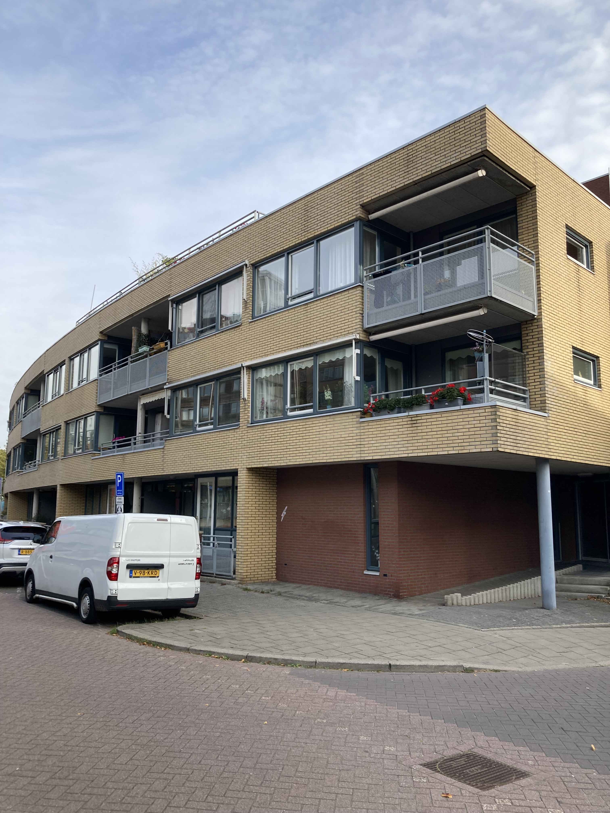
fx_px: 658
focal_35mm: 28
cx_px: 305
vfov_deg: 63.4
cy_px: 406
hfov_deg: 49.7
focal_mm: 3.99
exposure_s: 1/787
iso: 20
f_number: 1.8
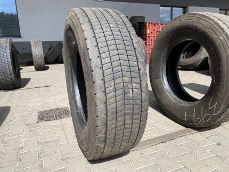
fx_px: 172
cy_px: 86
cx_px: 114
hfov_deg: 67.3
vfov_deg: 53.1
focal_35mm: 26
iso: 32
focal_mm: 4.25
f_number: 1.8
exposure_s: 1/1464
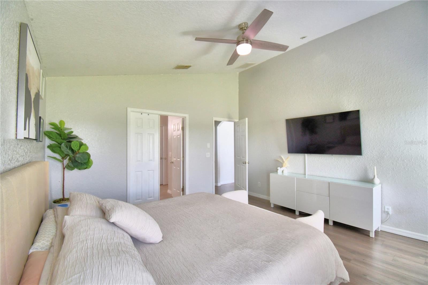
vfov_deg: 77.3
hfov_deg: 100.4
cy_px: 142
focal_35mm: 15
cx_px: 214
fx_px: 178
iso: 400
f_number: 4.5
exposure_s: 1/100
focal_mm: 10
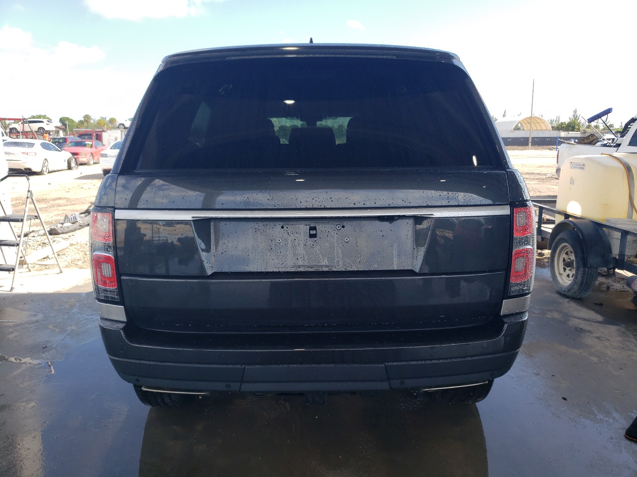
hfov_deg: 67.3
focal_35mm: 26
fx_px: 478
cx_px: 318
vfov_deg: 53.1
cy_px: 238
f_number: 1.5
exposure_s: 1/909
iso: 50
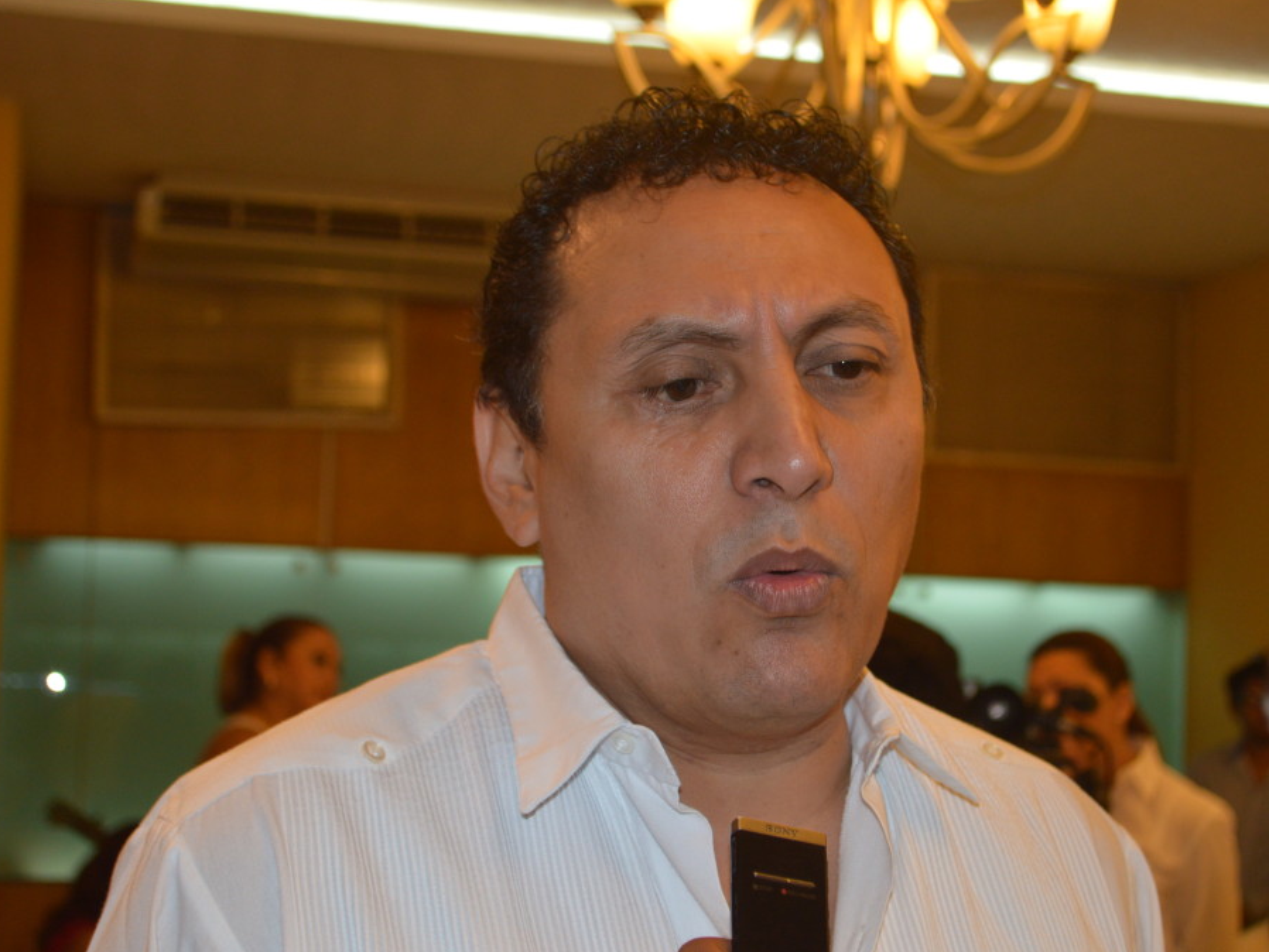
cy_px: 477
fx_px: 2530
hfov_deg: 28.2
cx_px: 660
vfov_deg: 21.3
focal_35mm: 69
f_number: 5.3
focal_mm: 42
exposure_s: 1/60
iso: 640
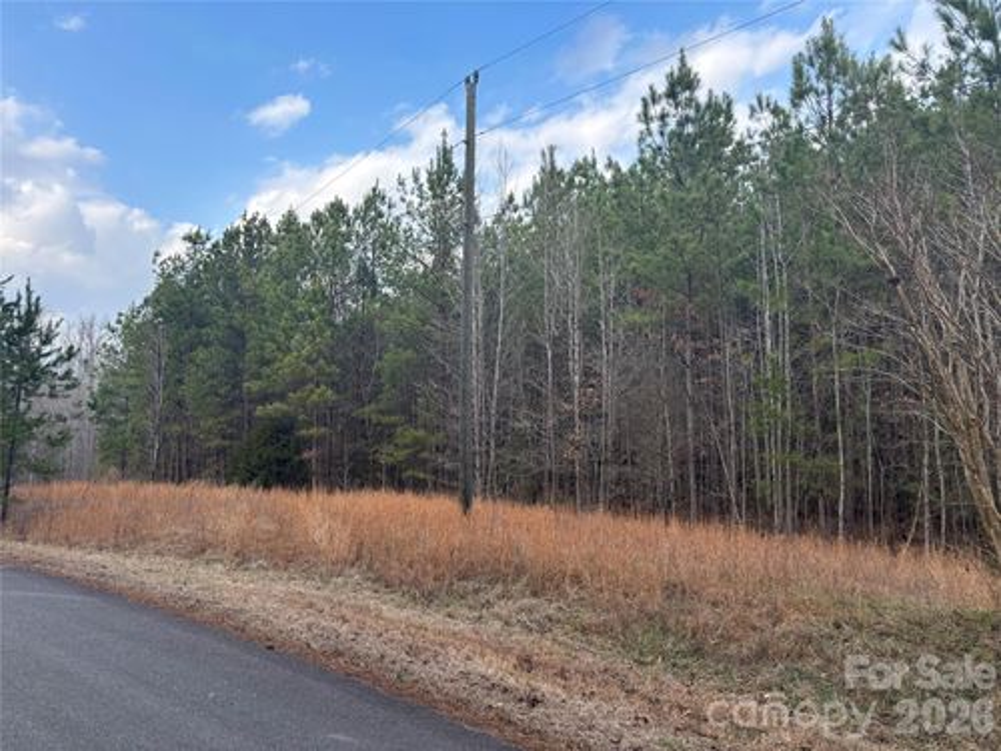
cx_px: 500
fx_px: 752
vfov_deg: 53.1
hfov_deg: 67.3
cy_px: 376
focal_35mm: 26
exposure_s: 1/758
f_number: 1.6
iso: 50
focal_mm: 5.96
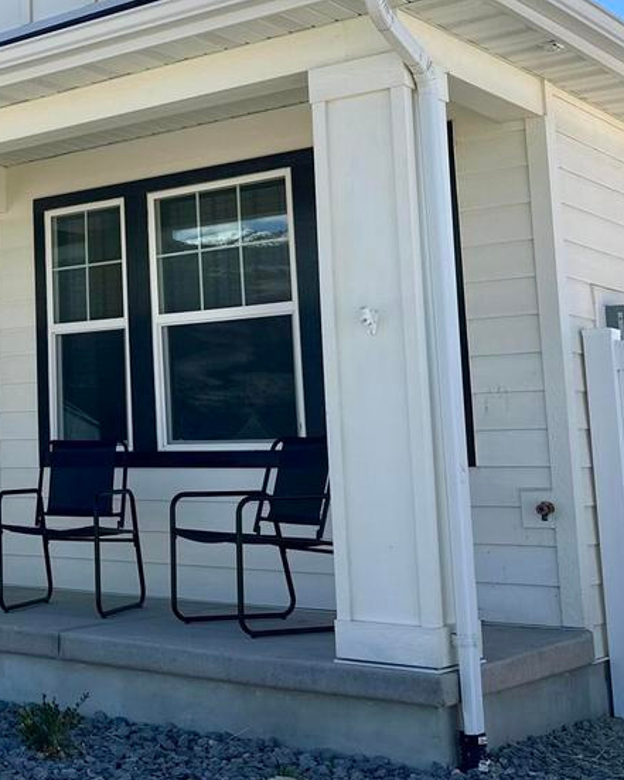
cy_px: 270
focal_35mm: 58
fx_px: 1339
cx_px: -141
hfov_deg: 23.7
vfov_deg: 32.2
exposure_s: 1/3597
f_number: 1.78
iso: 80
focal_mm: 6.86
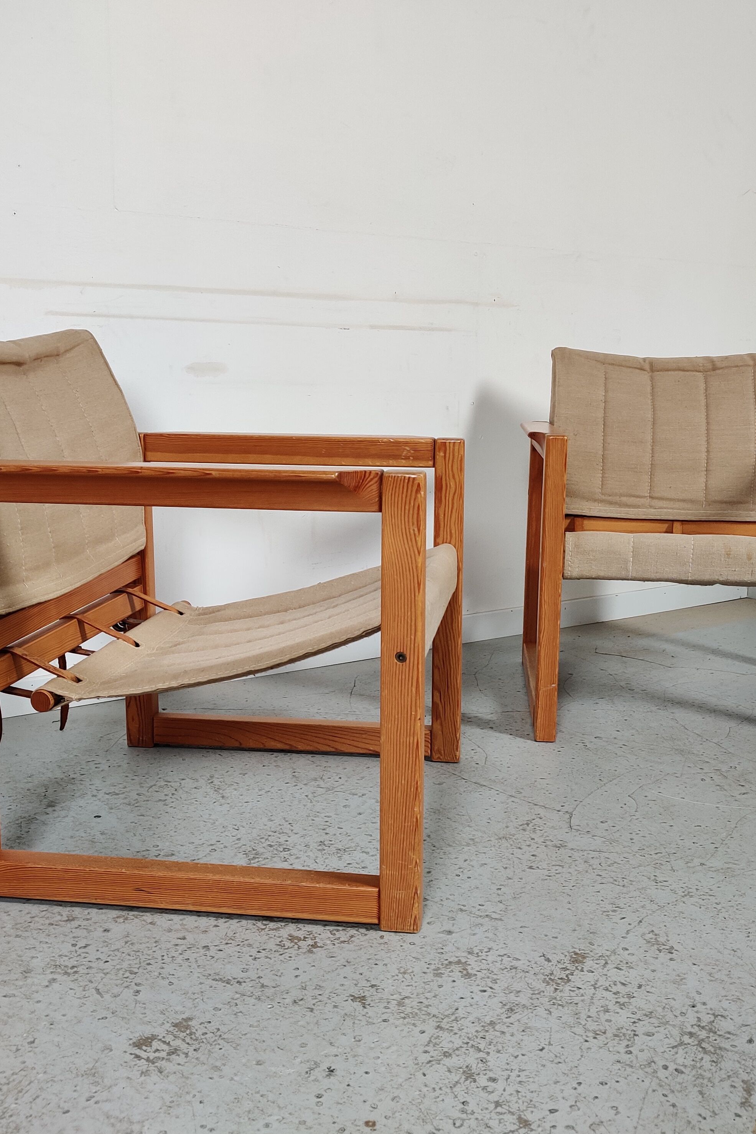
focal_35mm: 38
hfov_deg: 35.0
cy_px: 571
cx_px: 417
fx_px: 1197
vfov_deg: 50.7
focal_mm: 4.75
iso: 200
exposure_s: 1/100
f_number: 1.65
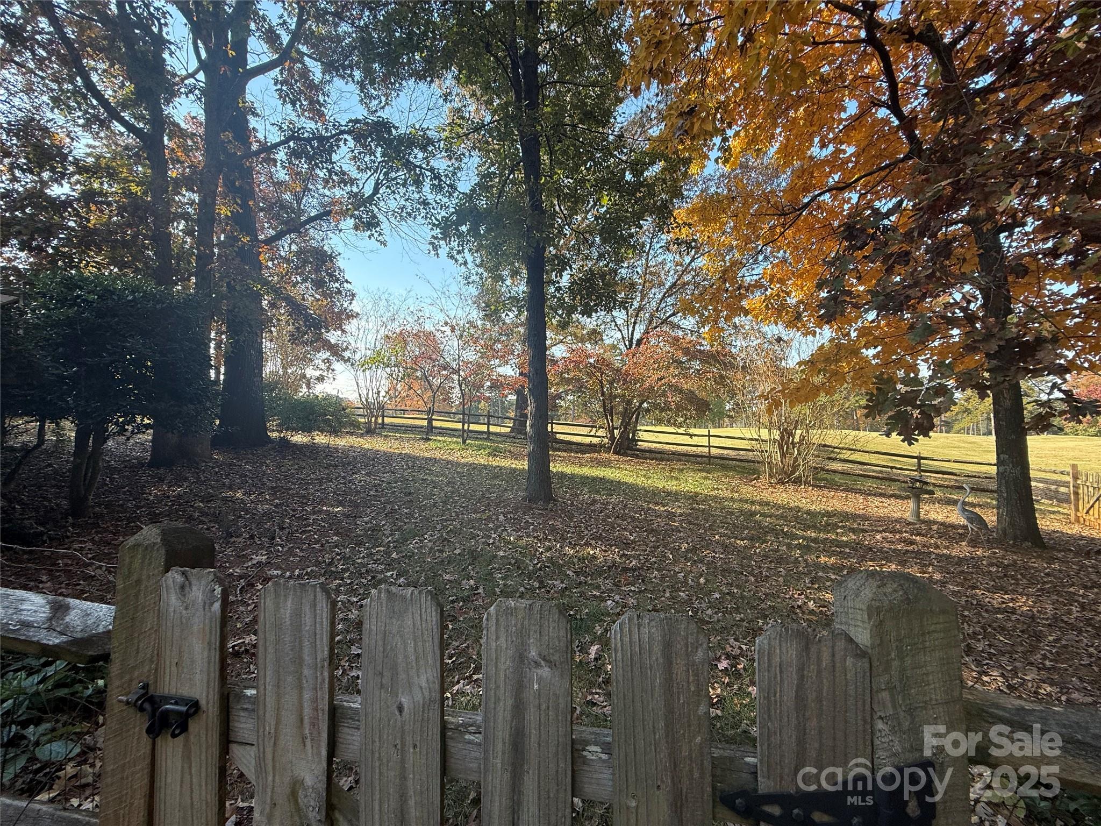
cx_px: 550
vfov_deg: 85.7
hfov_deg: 102.1
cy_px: 413
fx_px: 445
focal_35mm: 14
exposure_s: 1/376
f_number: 2.2
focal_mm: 2.22
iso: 50
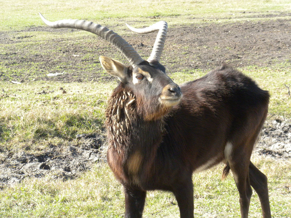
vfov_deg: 12.5
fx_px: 1000
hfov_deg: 16.6
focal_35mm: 119
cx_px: 146
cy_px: 109
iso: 349
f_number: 5.1
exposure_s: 1/434
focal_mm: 21
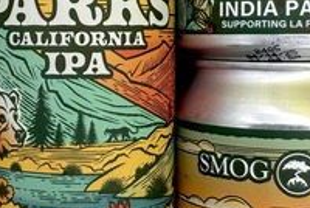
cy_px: 57
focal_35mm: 71
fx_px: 612
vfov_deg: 19.1
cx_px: 135
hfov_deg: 28.4
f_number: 2.2
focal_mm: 2.22
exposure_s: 1/120
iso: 40
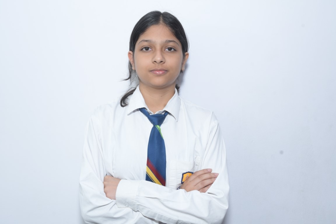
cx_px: 168
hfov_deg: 48.5
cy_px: 112
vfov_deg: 33.4
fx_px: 373
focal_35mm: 40
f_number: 11
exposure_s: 1/125
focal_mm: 27
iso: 500
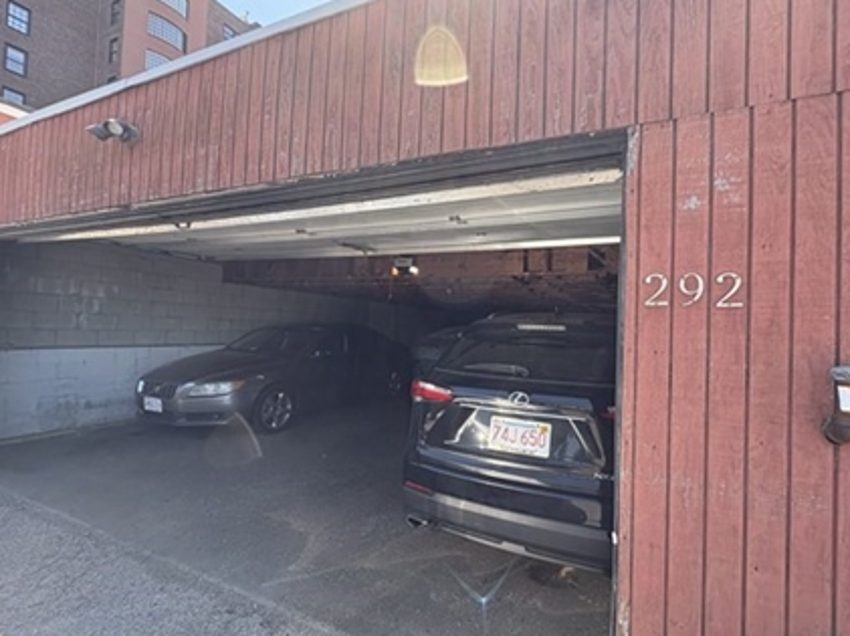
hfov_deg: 90.9
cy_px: 318
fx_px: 417
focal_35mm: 17
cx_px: 461
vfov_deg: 74.6
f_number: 2.2
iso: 64
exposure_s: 1/238
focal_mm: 2.22
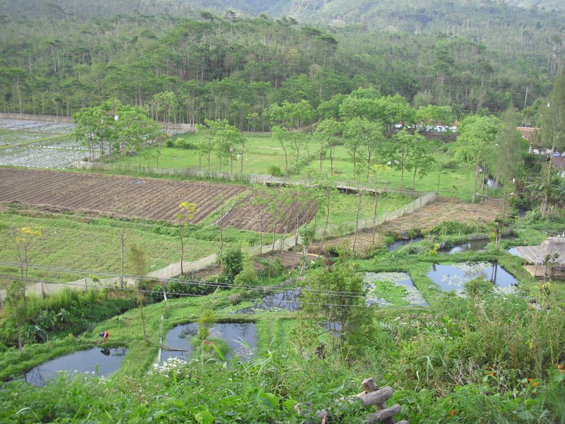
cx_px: 282
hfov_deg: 49.0
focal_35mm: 38
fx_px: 620
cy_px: 212
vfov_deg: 37.7
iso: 100
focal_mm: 6.2
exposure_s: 1/125
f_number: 2.8
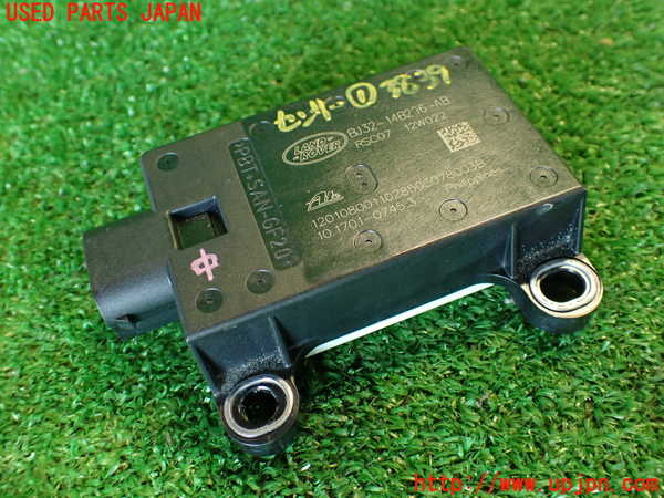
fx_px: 614
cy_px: 249
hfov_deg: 56.8
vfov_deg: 44.2
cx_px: 332
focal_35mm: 32
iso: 400
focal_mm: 5.79
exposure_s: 1/30
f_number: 2.4
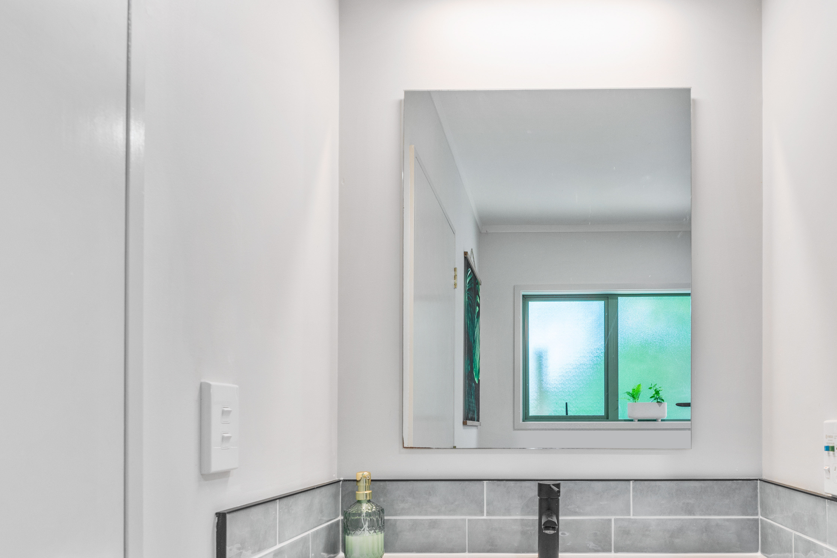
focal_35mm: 25
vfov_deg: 49.7
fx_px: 581
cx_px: 533
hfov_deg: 70.1
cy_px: 403
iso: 640
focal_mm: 14
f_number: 8
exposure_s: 1/15
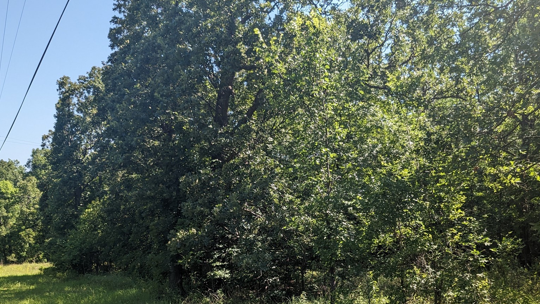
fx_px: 530
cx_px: 294
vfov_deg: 31.4
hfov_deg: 53.9
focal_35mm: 37
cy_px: 232
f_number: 1.73
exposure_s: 1/1376
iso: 52
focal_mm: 4.38
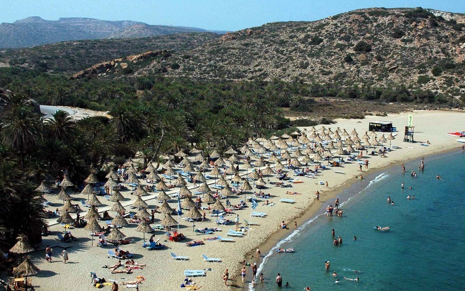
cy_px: 170
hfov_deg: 39.5
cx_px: 264
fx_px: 646
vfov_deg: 25.3
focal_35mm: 51
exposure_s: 1/1600
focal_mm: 28
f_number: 8
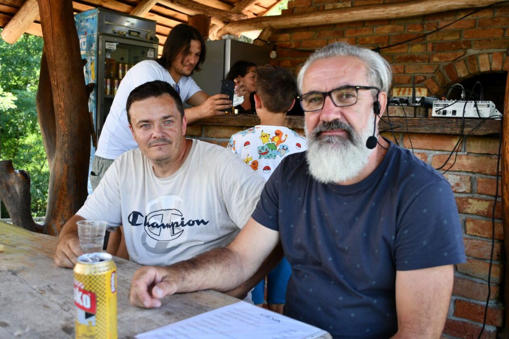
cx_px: 254
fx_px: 481
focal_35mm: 34
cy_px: 170
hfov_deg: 55.8
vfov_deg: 38.9
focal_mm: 23
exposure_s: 1/250
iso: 400
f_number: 4.5
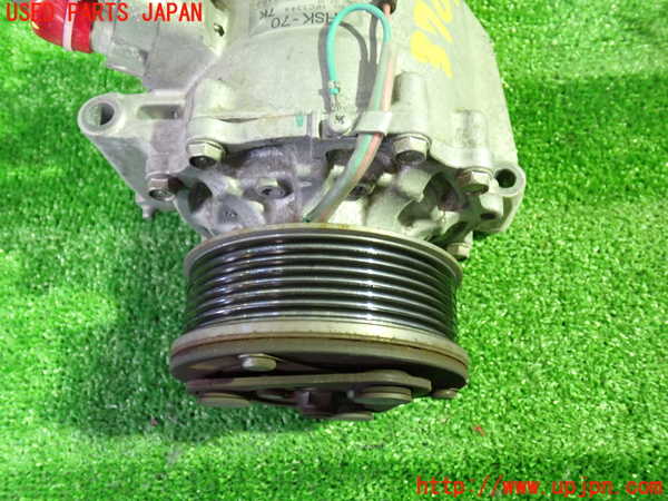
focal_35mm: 30
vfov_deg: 46.8
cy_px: 250
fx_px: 579
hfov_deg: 60.0
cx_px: 334
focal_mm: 5.4
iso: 800
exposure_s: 1/20
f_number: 2.3
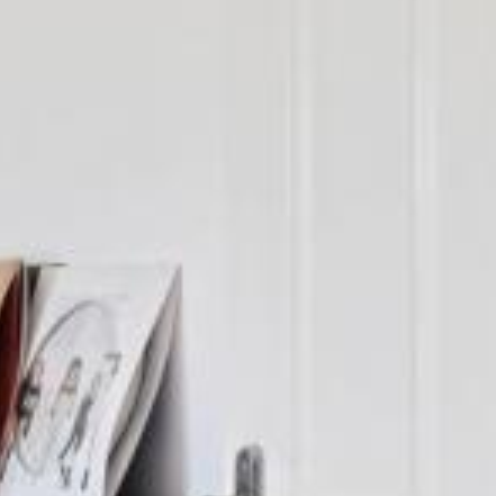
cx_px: 1262
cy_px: 315
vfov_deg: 18.3
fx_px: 1540
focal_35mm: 95
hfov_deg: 12.9
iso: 400
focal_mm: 16
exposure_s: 1/50
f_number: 7.1
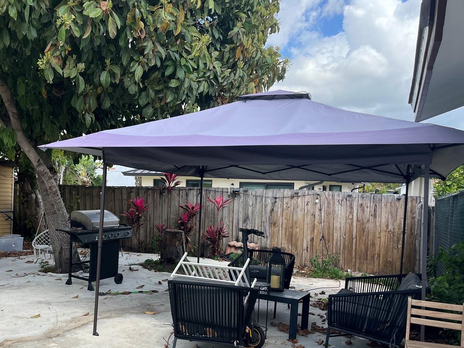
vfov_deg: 40.4
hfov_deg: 52.0
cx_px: 172
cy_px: 214
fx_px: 469
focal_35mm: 35
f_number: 1.6
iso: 50
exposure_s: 1/1075
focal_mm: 5.1
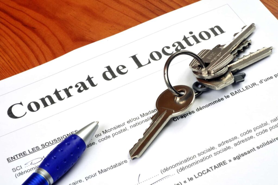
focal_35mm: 90
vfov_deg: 15.1
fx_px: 694
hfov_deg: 22.6
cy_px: 92
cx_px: 139
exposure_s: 1/100
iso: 200
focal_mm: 60
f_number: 36
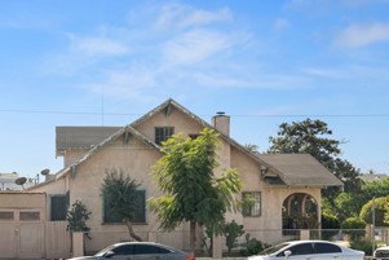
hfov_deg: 36.8
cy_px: 204
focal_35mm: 51
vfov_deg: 26.1
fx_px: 551
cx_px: 52
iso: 250
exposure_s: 1/30
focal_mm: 24
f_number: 13
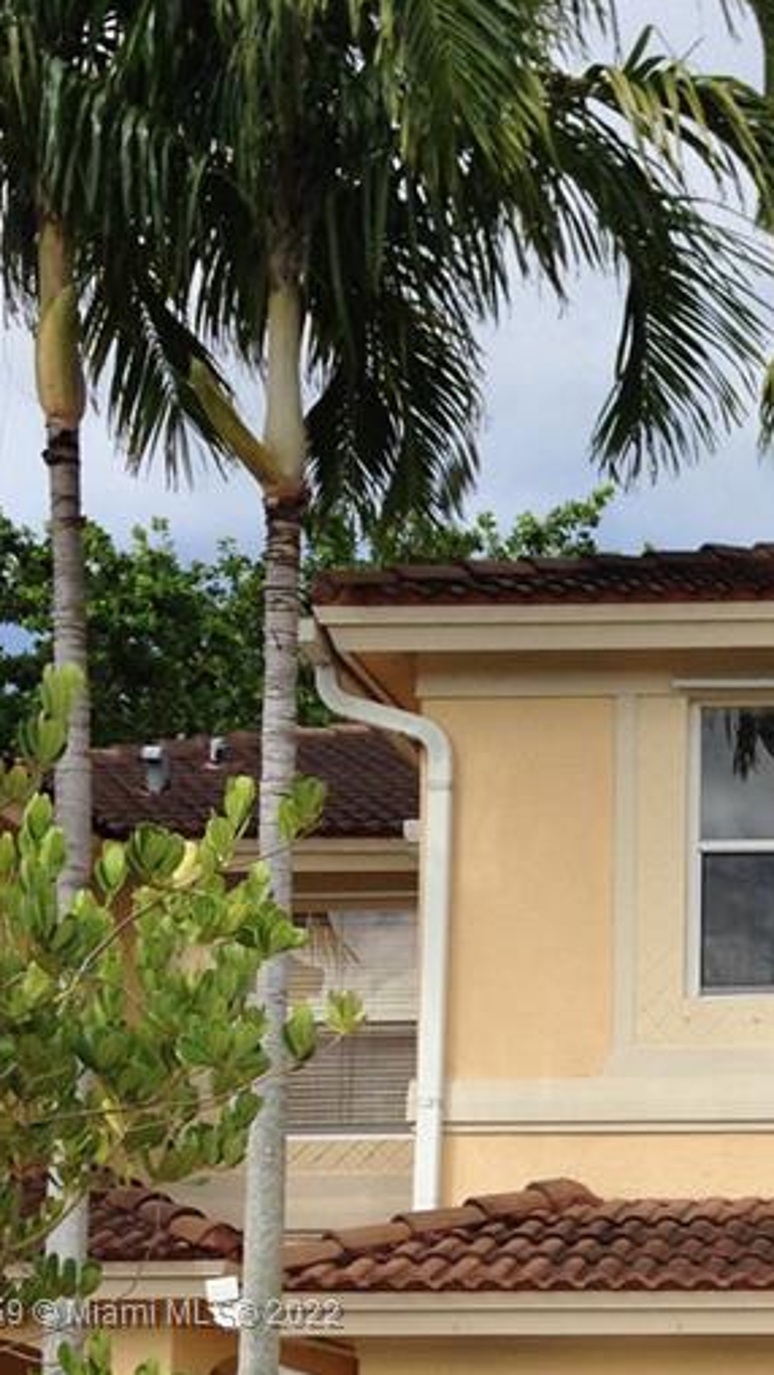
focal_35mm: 85
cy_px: 1315
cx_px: 1064
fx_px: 3099
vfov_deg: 24.1
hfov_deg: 13.6
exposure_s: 1/1506
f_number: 2.4
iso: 50
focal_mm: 4.12
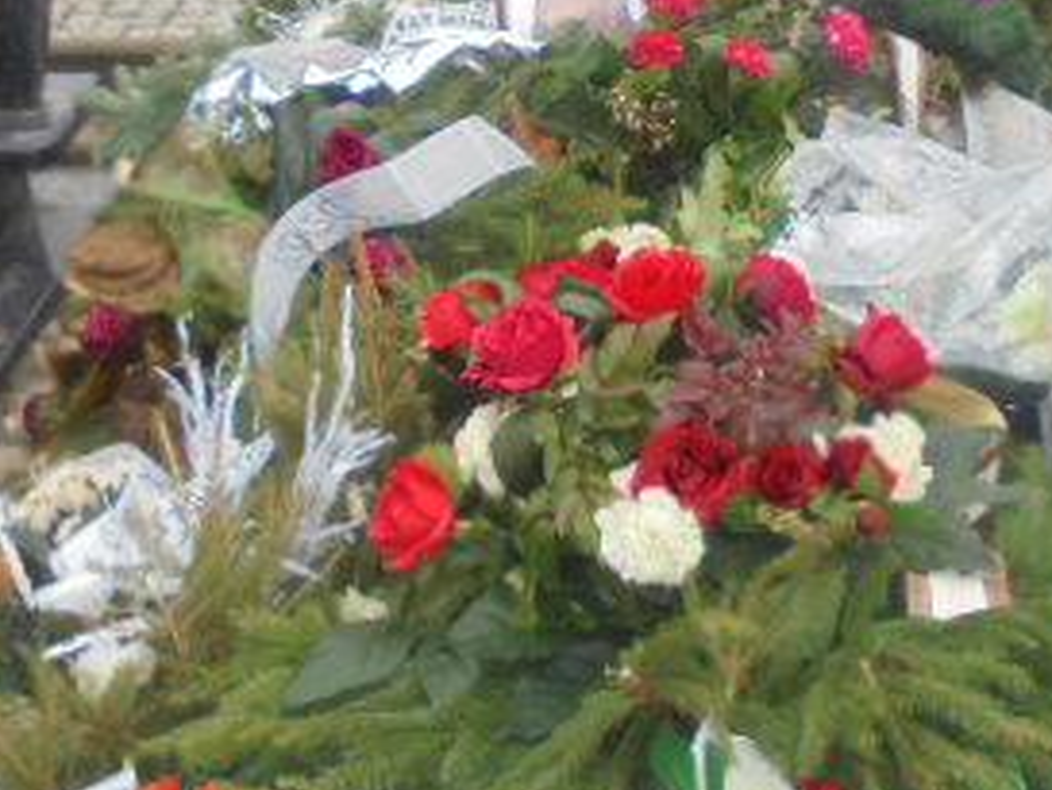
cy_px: 77
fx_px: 1855
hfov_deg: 31.6
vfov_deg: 23.4
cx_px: 613
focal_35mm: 61
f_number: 3.5
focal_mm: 4.6
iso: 100
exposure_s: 1/40
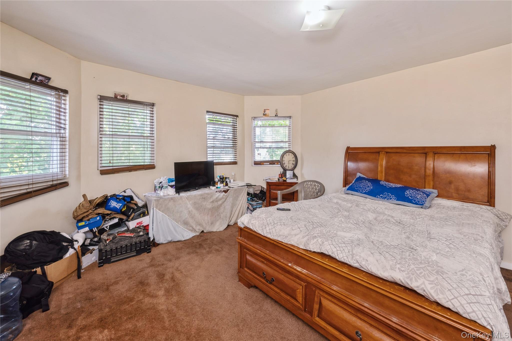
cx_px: 256
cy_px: 170
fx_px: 199
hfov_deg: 104.3
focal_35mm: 14
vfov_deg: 81.1
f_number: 10
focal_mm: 14
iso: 200
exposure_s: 1/6
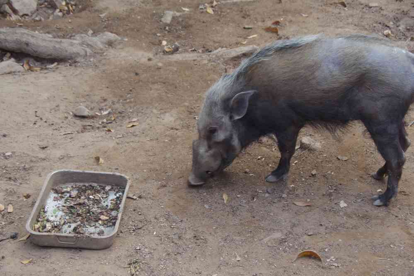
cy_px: 138
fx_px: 828
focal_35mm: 72
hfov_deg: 28.1
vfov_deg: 18.9
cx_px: 207
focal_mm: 47.5
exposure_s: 1/80
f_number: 7.1
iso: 1600
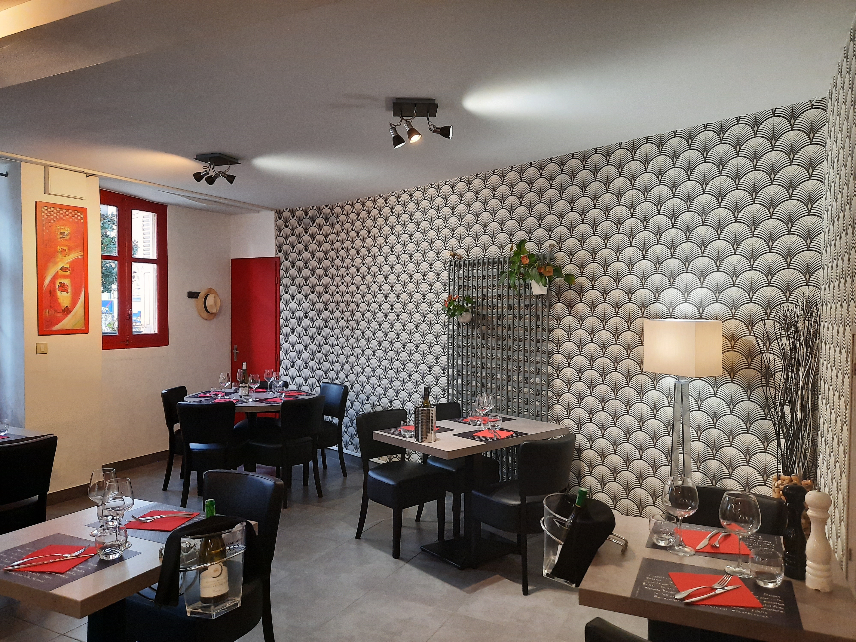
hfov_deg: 69.4
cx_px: 428
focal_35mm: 25
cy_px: 321
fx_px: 618
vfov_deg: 54.9
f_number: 2
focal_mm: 4.6
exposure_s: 1/50
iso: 250
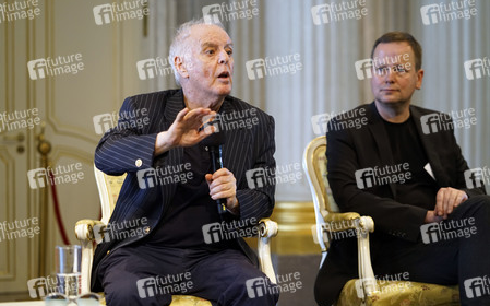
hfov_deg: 23.8
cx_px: 245
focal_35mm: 87
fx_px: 1161
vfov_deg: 15.0
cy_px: 149
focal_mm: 85
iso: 1600
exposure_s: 1/125
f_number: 2.8
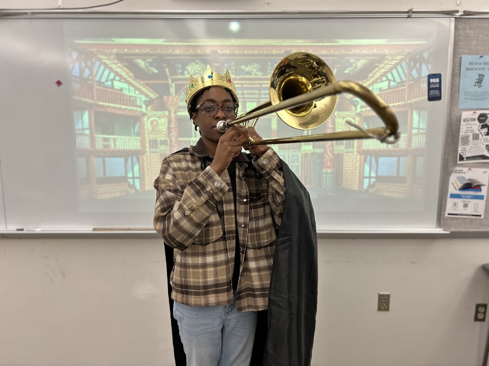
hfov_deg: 67.3
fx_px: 367
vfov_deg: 53.1
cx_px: 244
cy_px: 183
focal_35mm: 26
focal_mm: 5.7
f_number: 1.5
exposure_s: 1/60
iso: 250
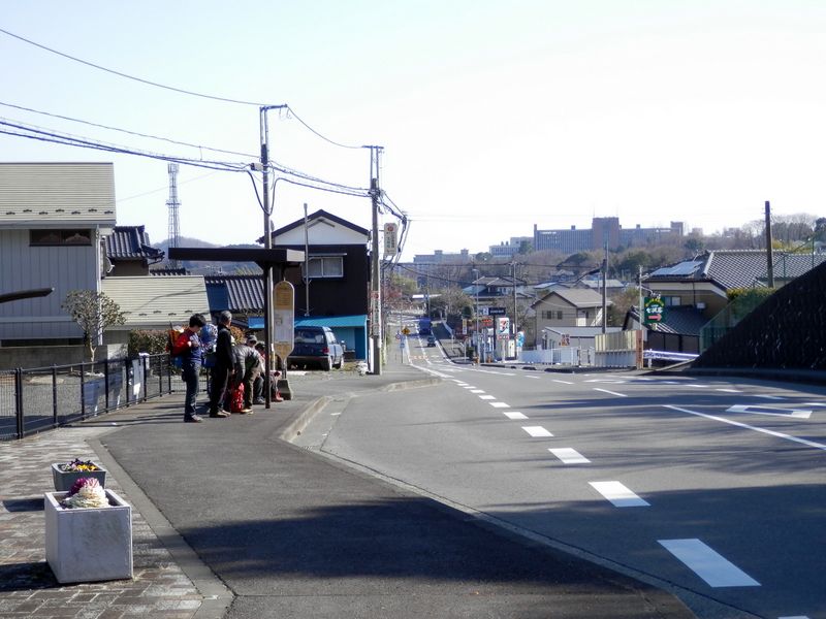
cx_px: 413
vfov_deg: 24.4
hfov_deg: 32.2
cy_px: 310
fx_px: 1432
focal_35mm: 60
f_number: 4.2
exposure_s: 1/320
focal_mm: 10.8
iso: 80
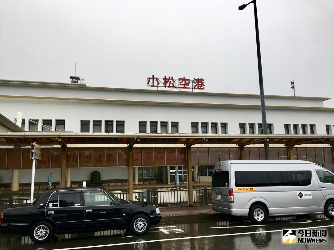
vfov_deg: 48.2
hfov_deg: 61.7
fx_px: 280
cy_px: 125
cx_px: 167
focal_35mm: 29
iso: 25
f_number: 2.2
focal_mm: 4.15
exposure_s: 1/281
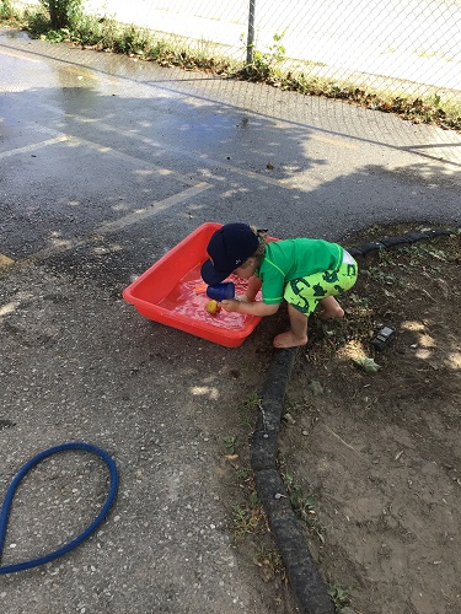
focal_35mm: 31
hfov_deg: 45.4
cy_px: 307
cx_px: 230
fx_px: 550
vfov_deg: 58.4
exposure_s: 1/283
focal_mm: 3.3
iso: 25
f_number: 2.4
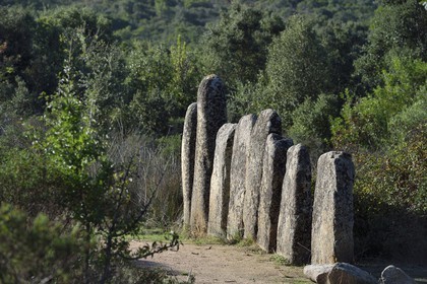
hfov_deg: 10.3
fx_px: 2372
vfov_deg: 6.9
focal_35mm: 200
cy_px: 142
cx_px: 214
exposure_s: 1/250
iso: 200
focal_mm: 200
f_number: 10
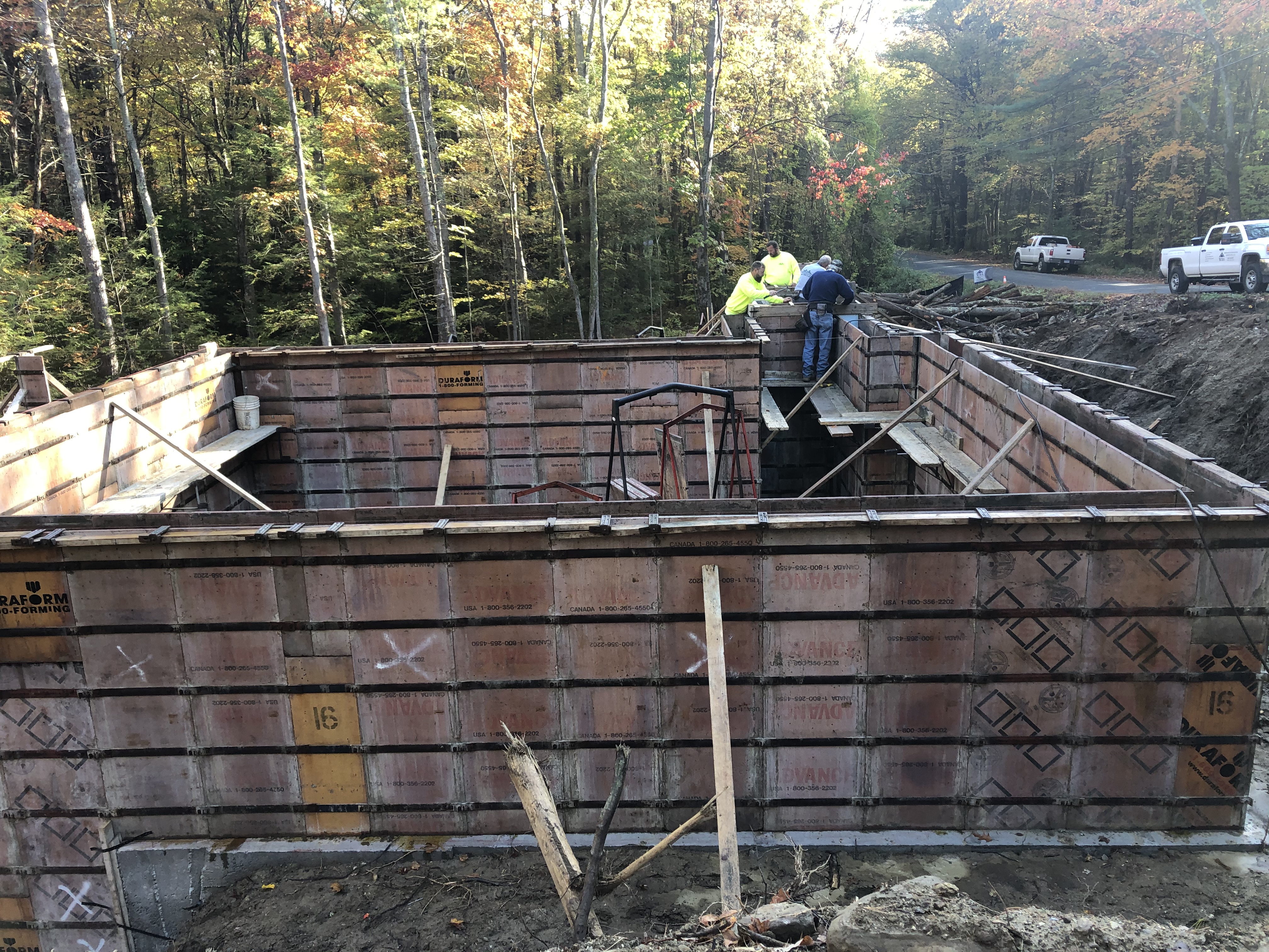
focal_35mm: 28
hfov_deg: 63.4
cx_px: 634
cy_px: 476
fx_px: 1026
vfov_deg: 49.7
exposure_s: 1/120
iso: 50
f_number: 1.8
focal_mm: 3.99
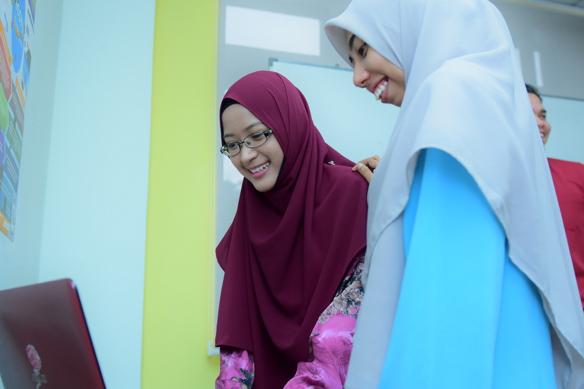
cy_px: 194
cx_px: 292
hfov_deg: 53.1
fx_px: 584
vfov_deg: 36.9
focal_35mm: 36
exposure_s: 1/200
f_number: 2.8
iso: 800
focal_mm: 24
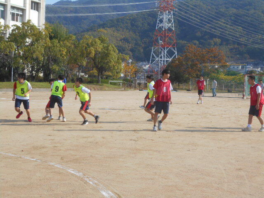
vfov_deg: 22.3
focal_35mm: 66
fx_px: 503
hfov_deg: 29.4
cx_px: 132
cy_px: 99
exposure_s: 1/400
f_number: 5.3
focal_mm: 11.6
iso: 80
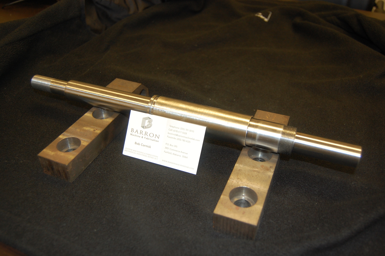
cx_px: 192
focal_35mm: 33
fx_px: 353
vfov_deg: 39.9
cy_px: 128
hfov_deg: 57.3
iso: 400
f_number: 3.8
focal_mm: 22
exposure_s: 1/60
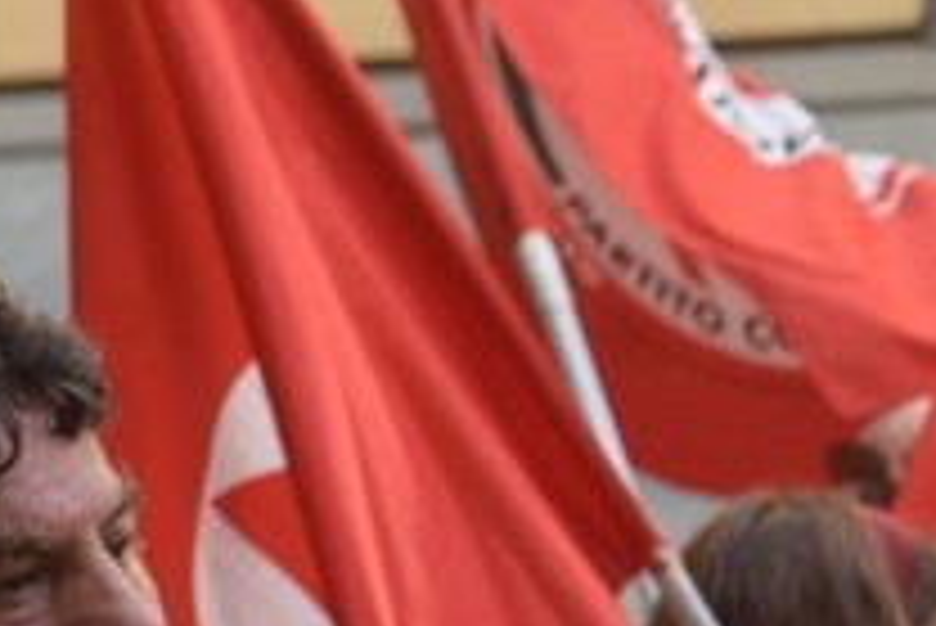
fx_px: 9835
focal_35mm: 378
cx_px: 2509
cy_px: 815
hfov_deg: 5.2
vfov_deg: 3.6
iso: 500
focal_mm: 70
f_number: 7.1
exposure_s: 1/320
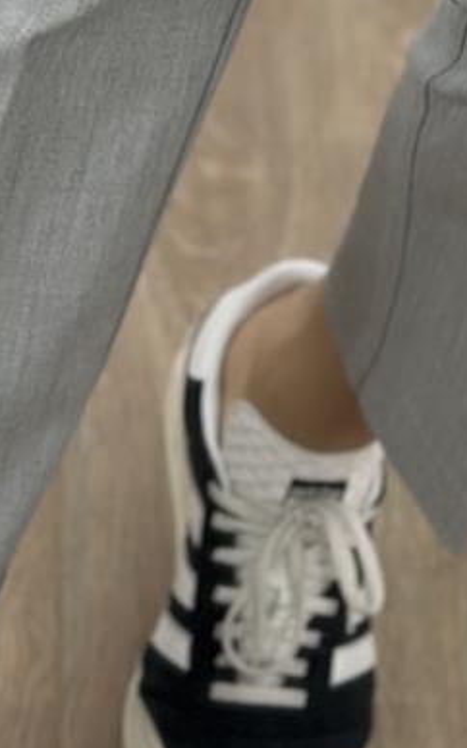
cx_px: 432
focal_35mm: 210
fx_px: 4283
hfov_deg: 6.2
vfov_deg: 9.7
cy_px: -403
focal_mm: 6.86
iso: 64
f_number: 1.78
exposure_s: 1/145
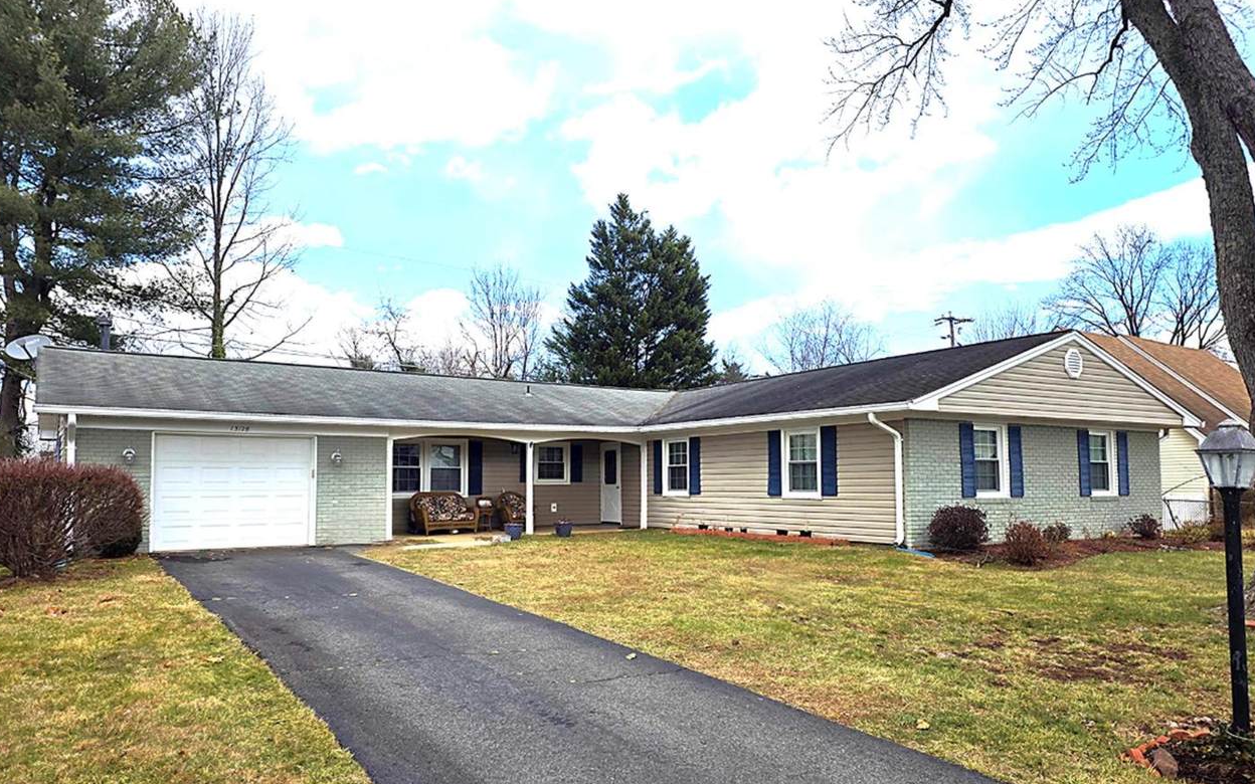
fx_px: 855
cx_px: 631
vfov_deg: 49.1
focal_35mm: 25
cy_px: 446
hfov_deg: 72.5
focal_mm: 6.25
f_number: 1.7
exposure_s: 1/2825
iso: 80
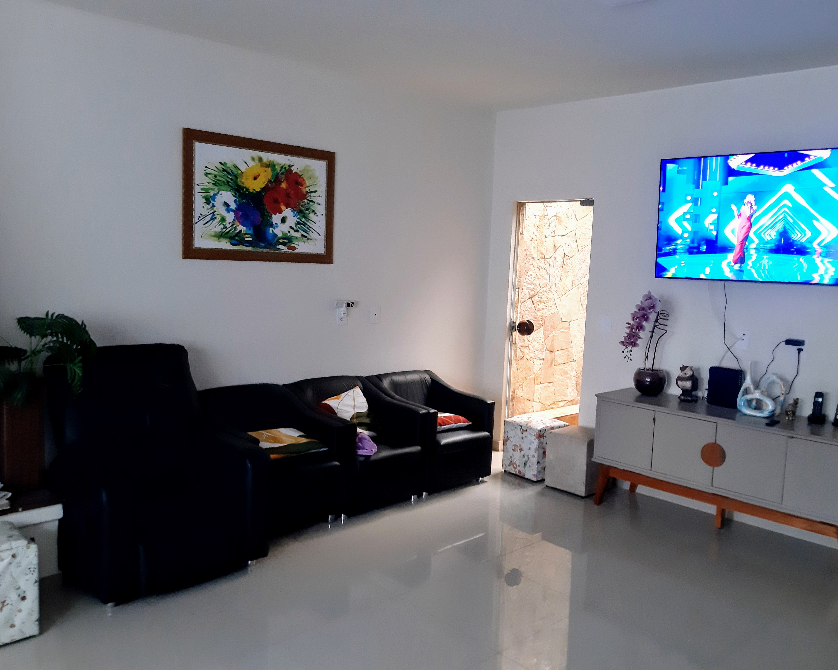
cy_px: 342
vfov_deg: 50.0
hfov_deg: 60.4
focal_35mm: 29
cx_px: 446
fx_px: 719
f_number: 1.7
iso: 320
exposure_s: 1/24
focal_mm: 3.93
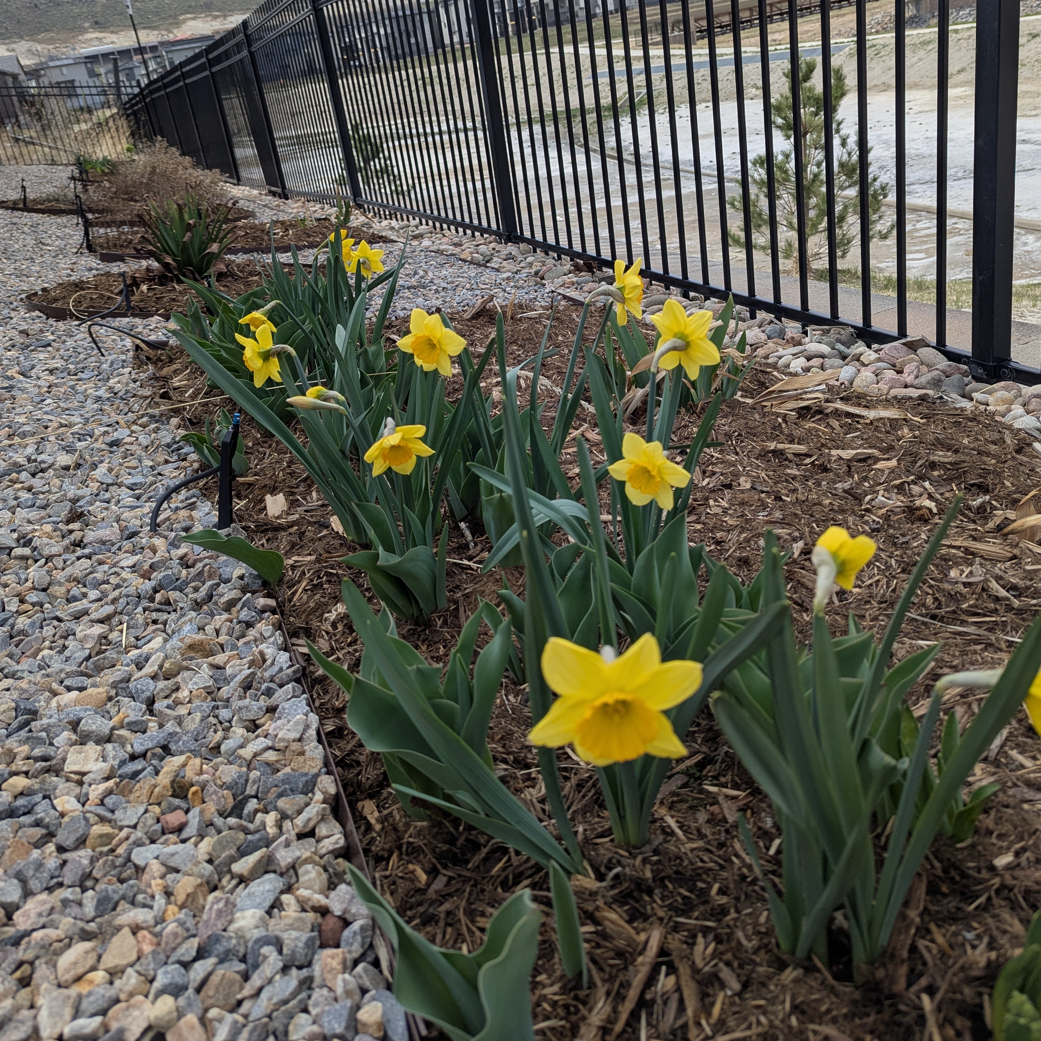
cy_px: 389
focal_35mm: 29
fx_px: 987
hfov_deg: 55.6
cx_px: 528
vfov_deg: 55.0
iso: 42
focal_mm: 6.81
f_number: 1.85
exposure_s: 1/2020
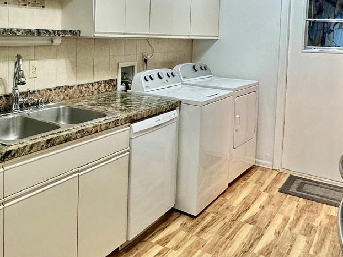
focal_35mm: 36
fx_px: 357
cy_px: 58
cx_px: 105
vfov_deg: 38.4
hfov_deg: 50.1
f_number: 2.2
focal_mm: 2.22
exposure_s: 1/120
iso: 160
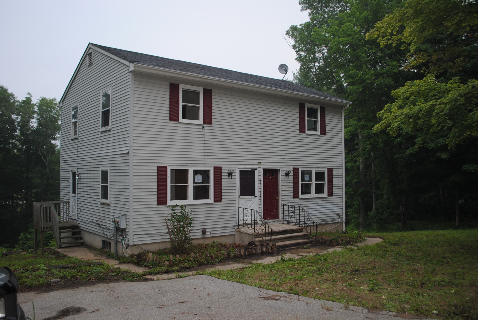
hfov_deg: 61.9
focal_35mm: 30
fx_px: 399
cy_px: 160
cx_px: 239
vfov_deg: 43.7
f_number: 3.8
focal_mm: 20
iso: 200
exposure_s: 1/60
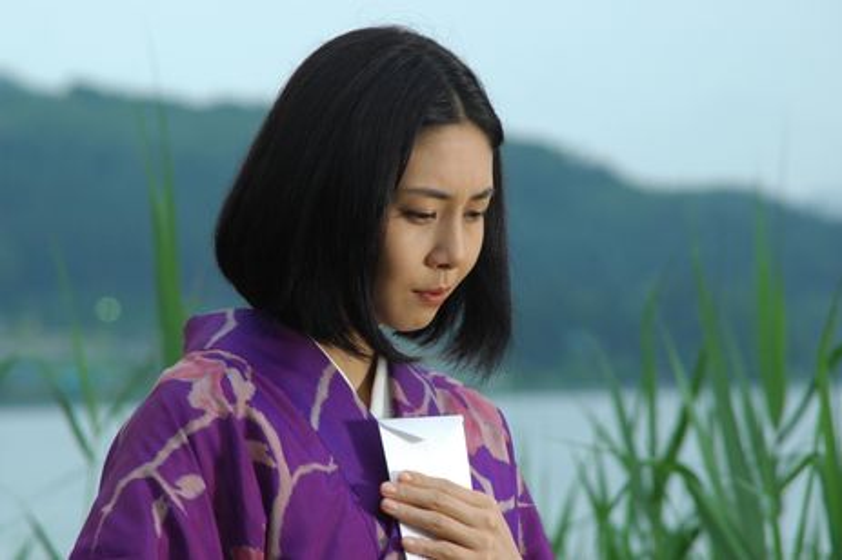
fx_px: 6135
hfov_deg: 7.9
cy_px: 280
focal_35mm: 262
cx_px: 421
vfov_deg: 5.2
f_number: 9
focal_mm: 175
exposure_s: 1/320
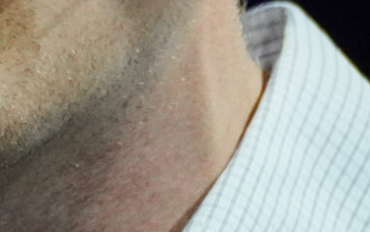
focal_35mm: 4118
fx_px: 41549
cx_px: -398
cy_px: -296
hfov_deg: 0.5
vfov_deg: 0.3
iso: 3200
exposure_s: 1/250
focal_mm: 400
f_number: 5.6
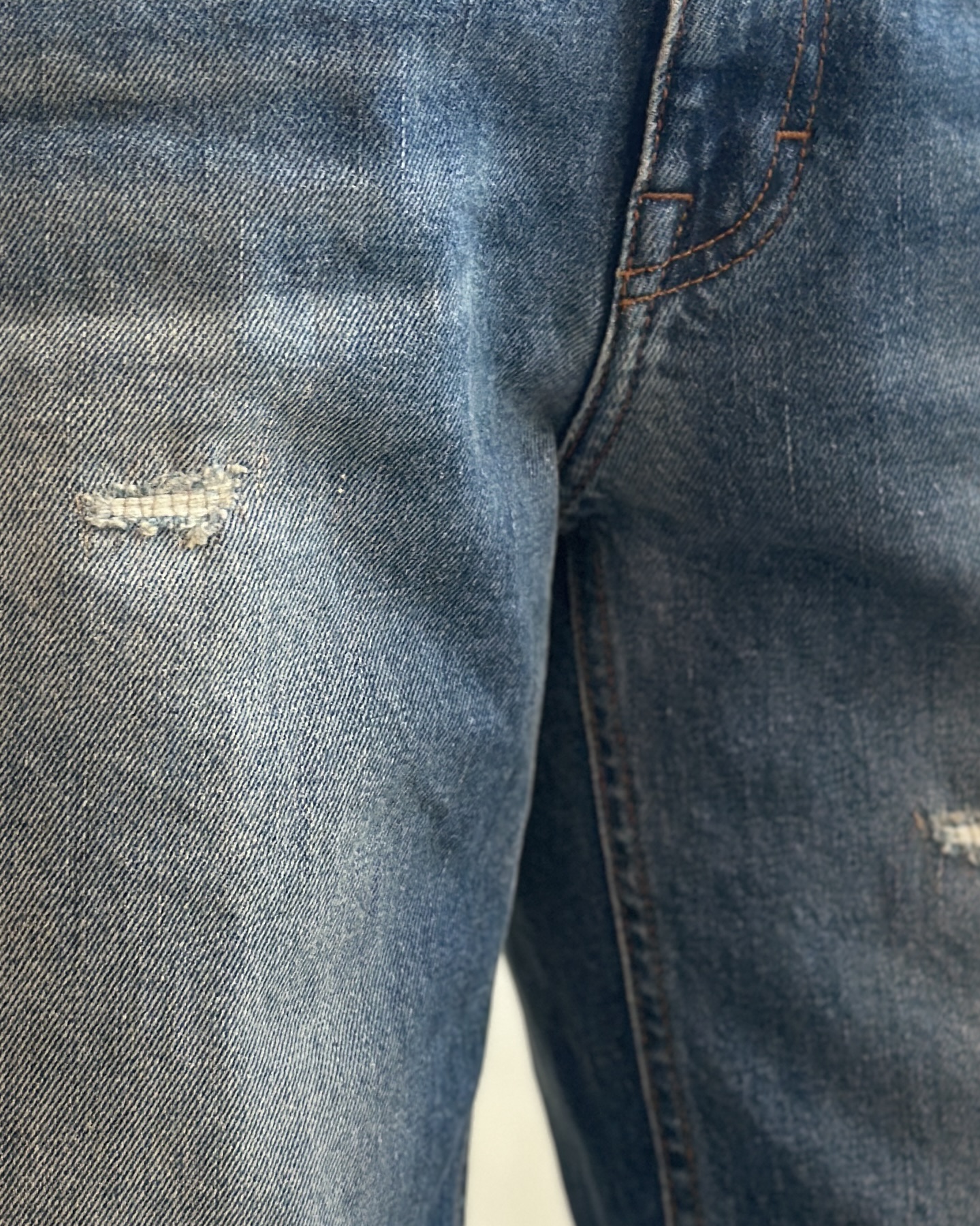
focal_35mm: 105
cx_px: 453
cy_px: 708
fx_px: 3807
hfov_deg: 14.7
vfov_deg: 18.3
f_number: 1.78
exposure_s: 1/60
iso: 125
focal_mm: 6.86
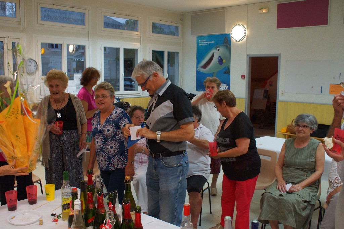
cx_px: 172
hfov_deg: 53.1
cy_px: 114
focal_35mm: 36
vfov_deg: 36.8
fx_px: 344
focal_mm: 24
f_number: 4.5
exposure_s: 1/125
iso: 1600
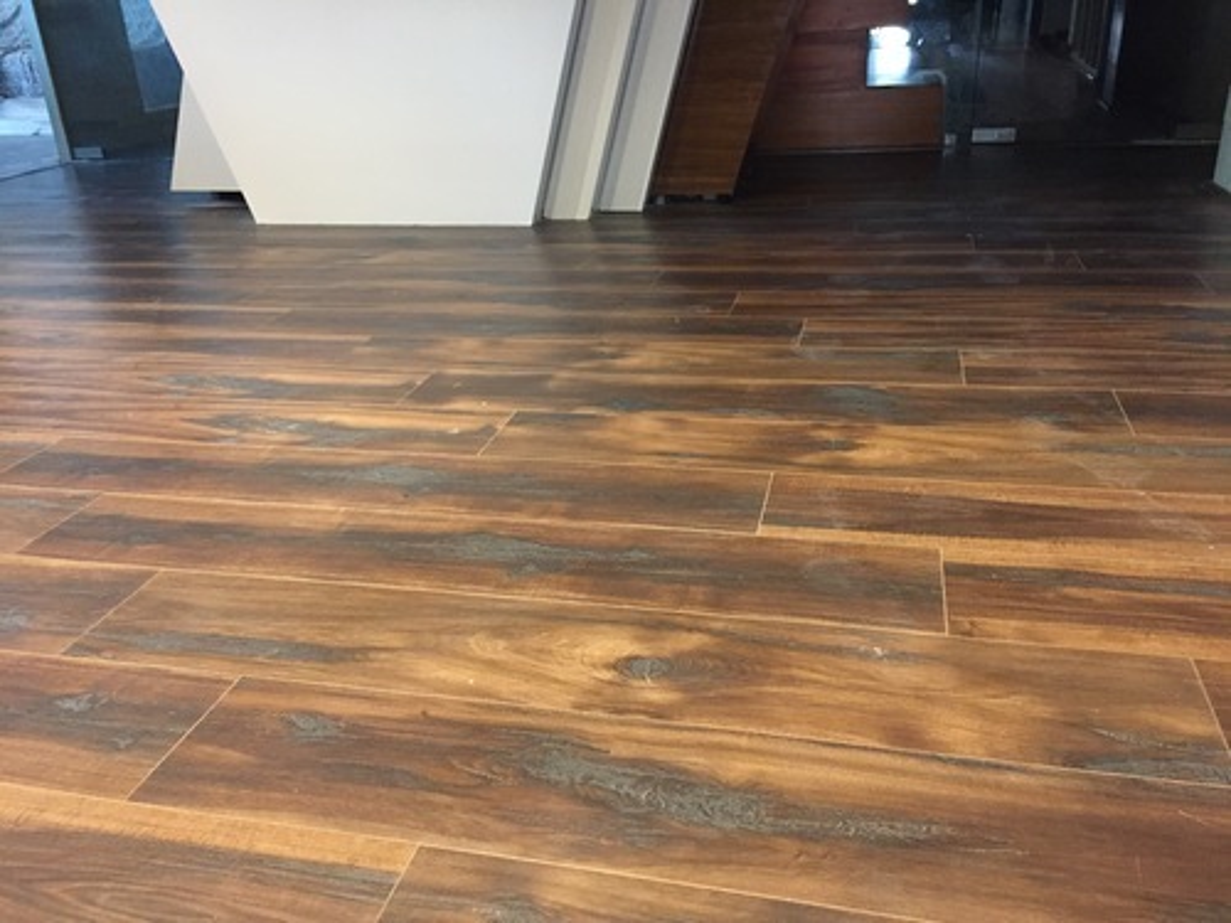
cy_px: 462
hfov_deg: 61.7
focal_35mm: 29
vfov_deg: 48.2
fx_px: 1031
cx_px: 616
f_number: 2.2
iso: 250
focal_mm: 4.15
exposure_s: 1/25
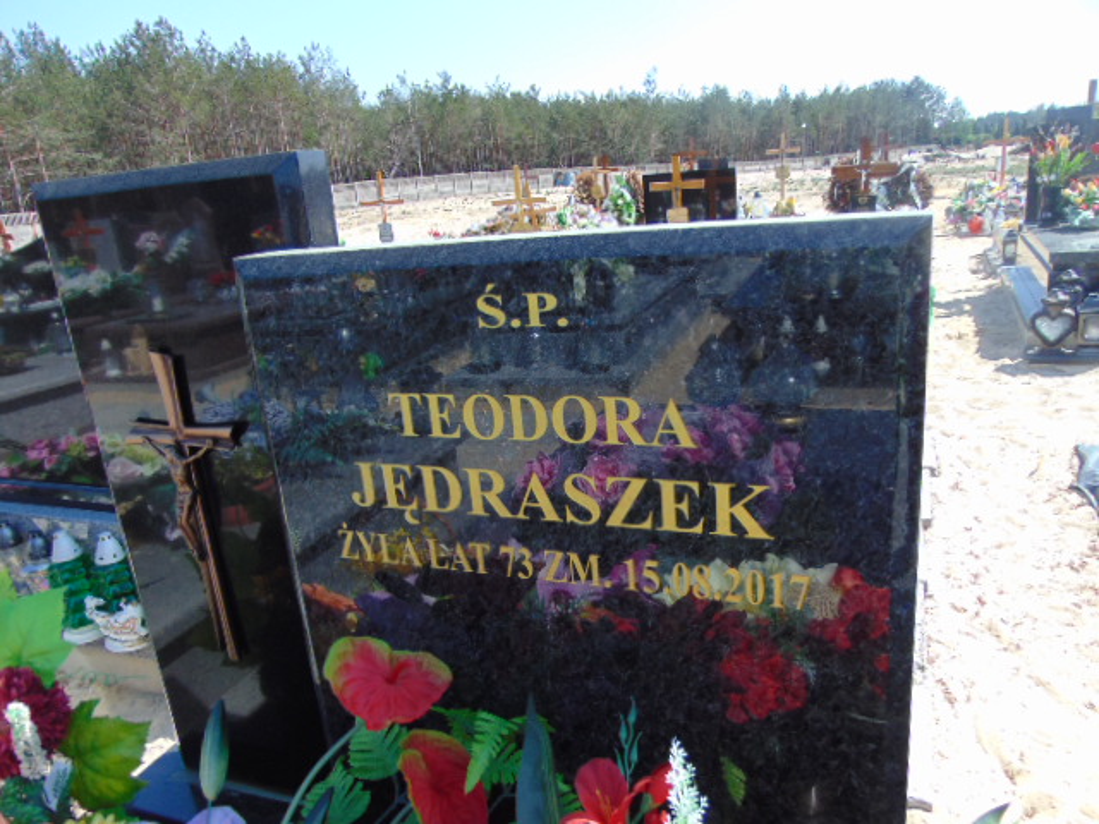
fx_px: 794
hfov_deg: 69.4
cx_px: 550
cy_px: 412
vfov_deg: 54.9
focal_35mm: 25
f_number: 3
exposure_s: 1/640
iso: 80
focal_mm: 4.5
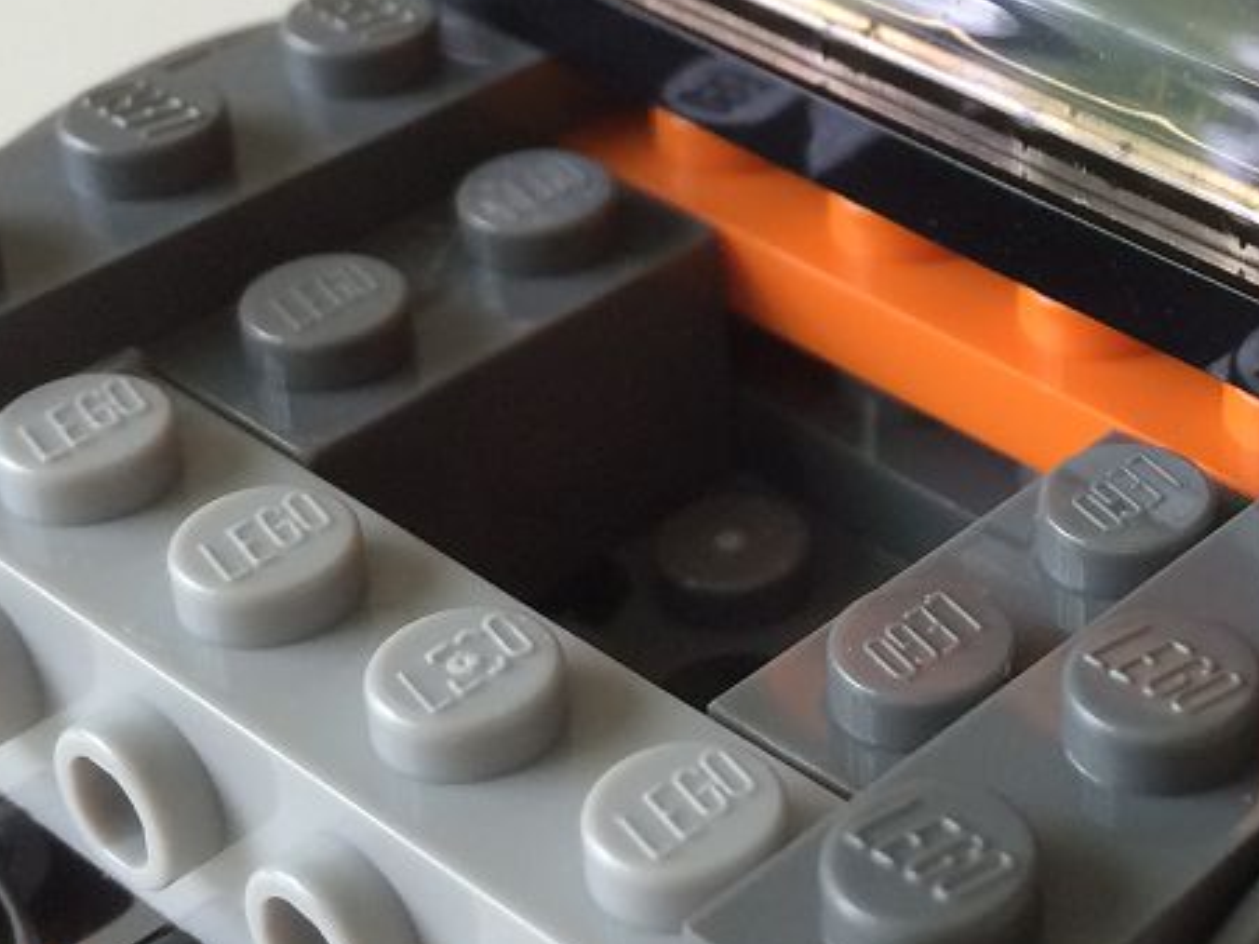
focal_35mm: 84
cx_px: 1265
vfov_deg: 17.3
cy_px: 116
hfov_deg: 22.4
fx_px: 3054
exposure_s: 1/30
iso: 80
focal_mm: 4.15
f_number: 2.2
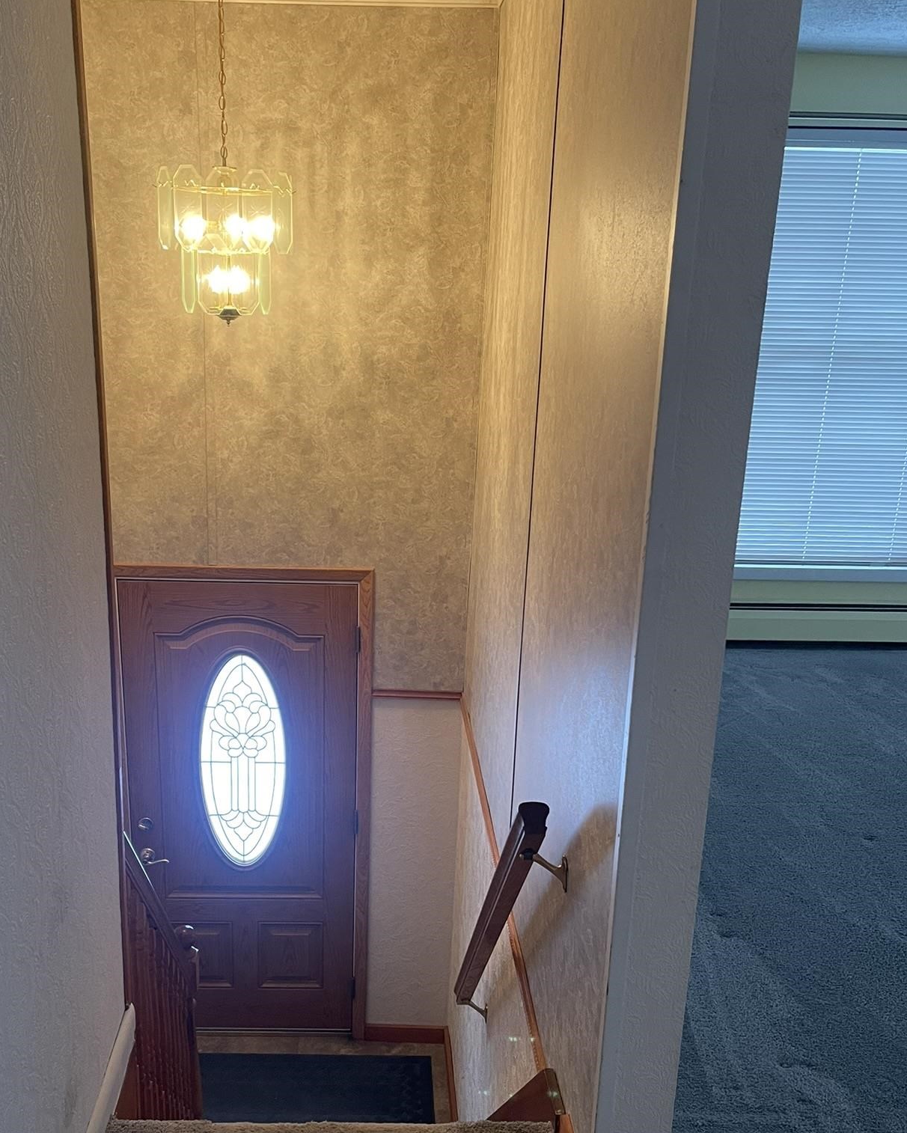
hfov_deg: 44.4
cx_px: 370
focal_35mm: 33
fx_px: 1107
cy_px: 642
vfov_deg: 54.0
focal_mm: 5.1
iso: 200
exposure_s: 1/60
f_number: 1.6
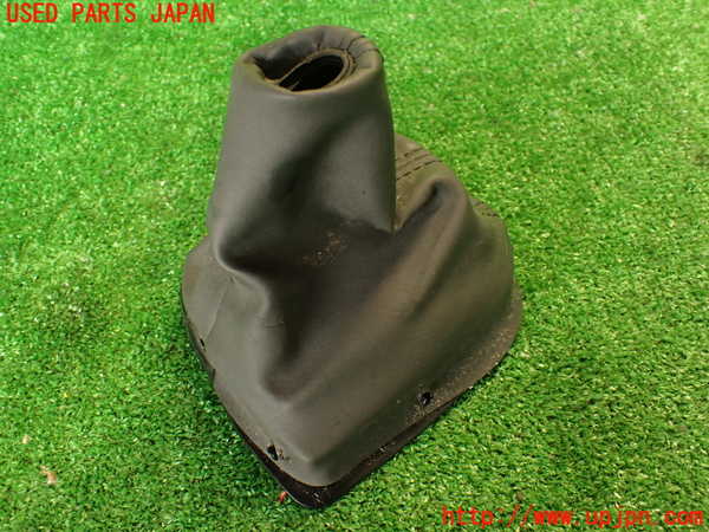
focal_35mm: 32
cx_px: 354
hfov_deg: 56.8
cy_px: 266
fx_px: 655
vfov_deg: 44.2
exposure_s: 1/30
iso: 500
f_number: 2.4
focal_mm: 5.79
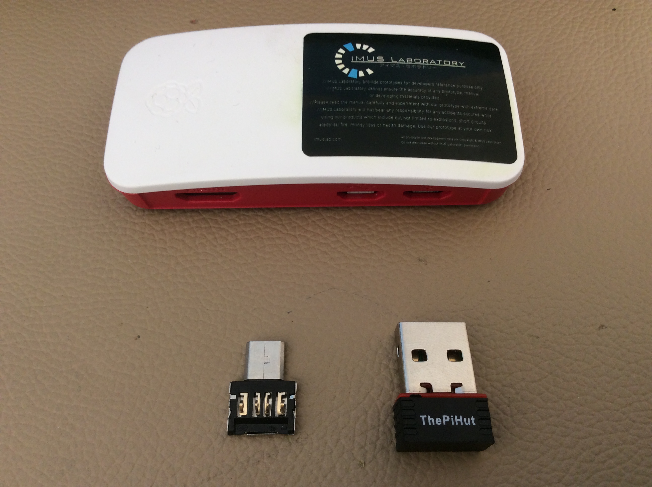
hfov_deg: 56.9
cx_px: 326
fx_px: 602
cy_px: 244
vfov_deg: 44.1
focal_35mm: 32
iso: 40
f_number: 2.4
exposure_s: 1/25
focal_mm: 3.3
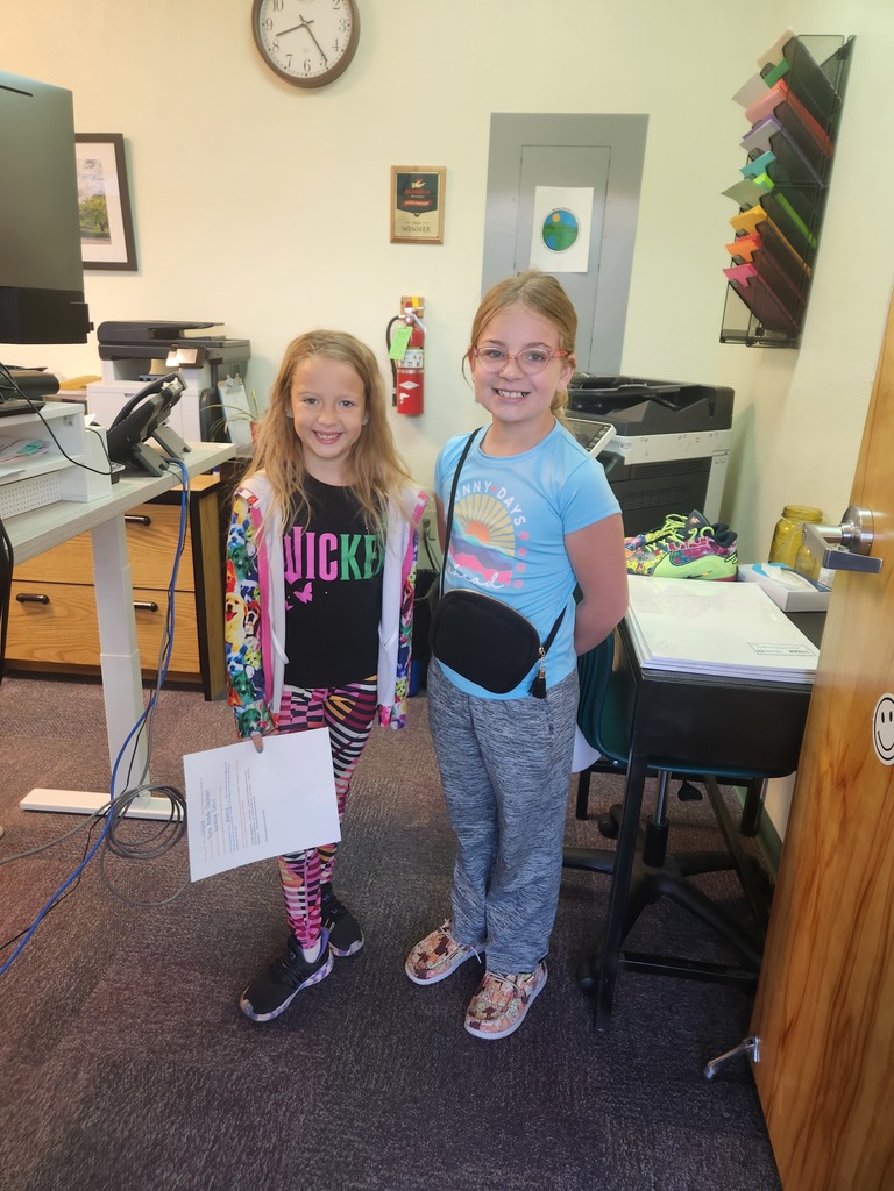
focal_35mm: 23
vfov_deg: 73.9
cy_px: 596
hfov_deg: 58.9
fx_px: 792
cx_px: 447
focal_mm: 5.4
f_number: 1.8
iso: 125
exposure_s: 1/50
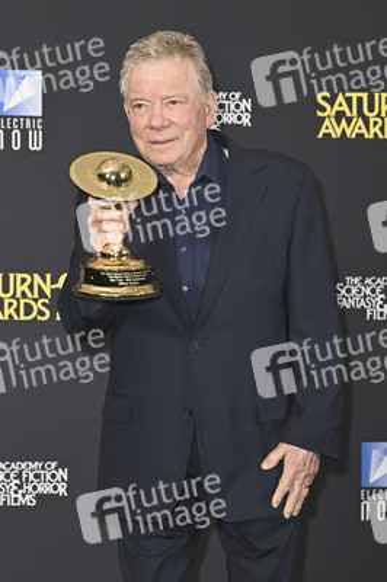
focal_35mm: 69
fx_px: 1114
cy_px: 291
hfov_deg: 19.7
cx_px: 194
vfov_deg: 29.3
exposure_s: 1/320
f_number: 5
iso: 2000
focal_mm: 69
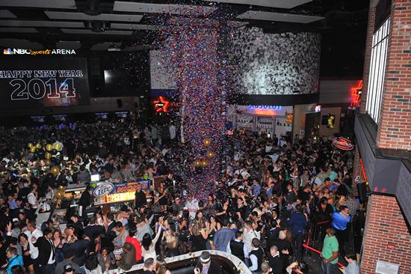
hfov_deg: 73.8
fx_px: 274
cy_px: 137
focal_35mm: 24
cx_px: 206
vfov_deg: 53.1
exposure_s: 1/100
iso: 1600
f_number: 8
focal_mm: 24
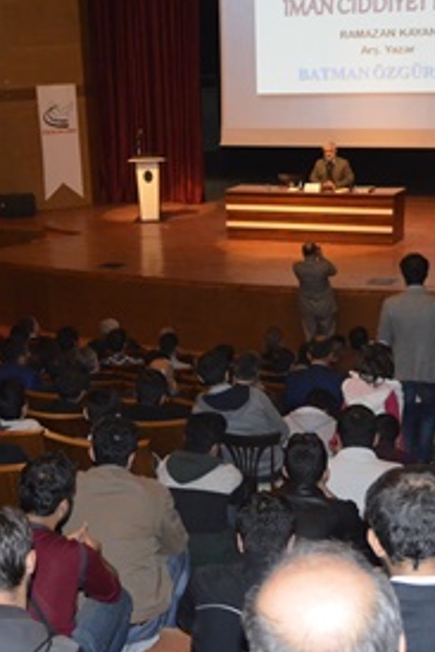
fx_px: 1104
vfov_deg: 32.6
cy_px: 434
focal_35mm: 61
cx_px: 178
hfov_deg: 22.3
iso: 3200
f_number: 3.5
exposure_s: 1/60
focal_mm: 18
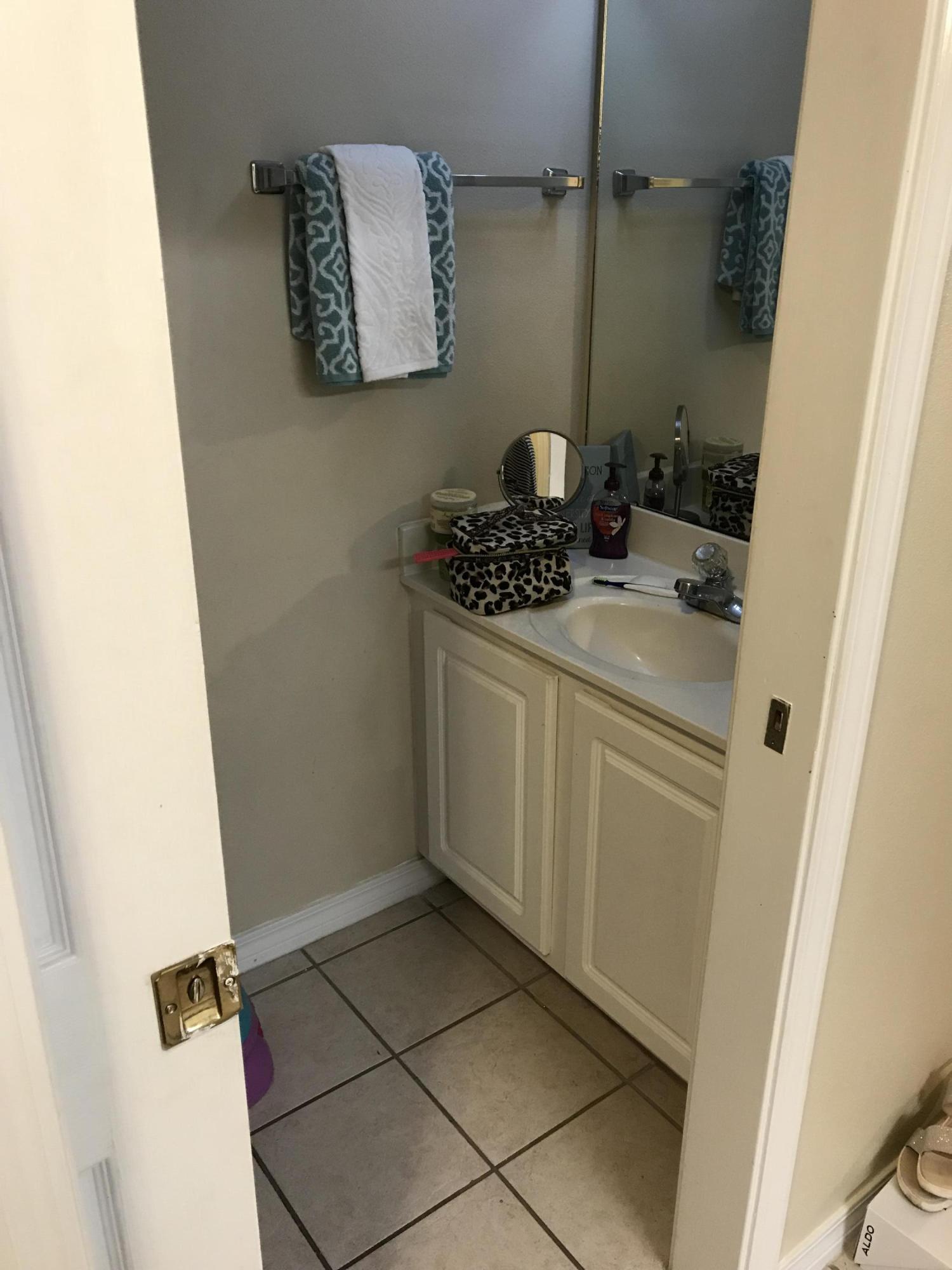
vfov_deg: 63.4
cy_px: 635
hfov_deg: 49.7
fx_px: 1027
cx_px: 476
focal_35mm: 28
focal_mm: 3.99
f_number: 1.8
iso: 50
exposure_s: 1/15
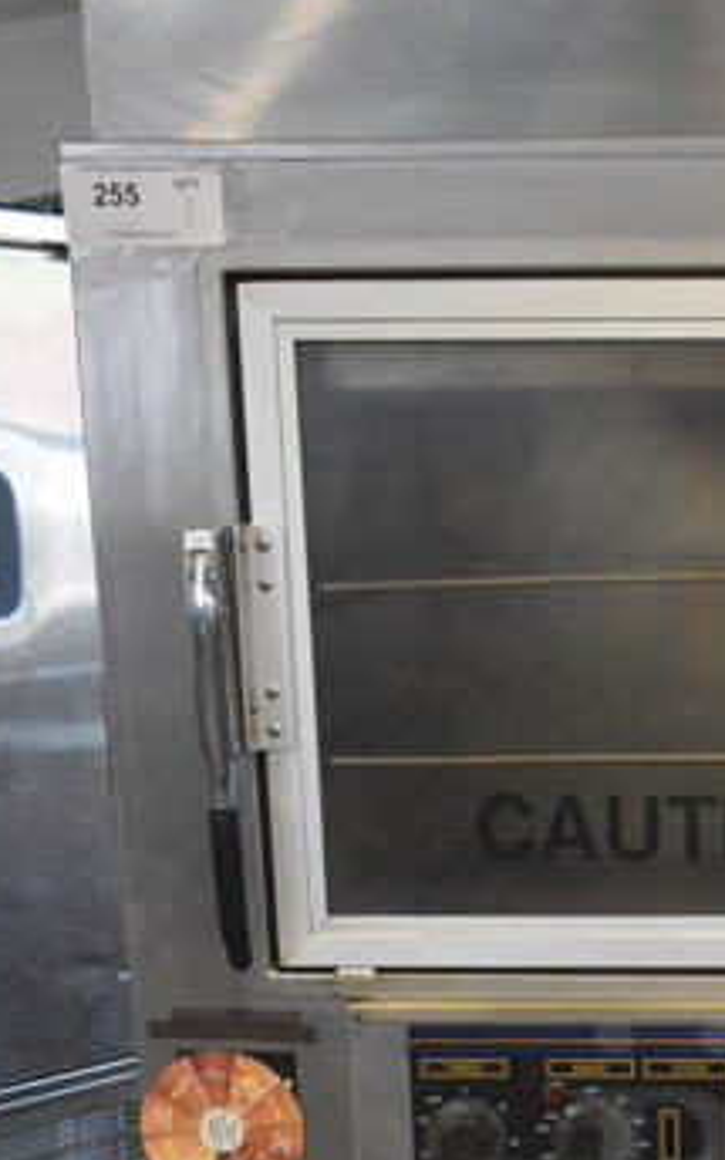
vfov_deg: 26.6
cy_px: 1175
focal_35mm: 73
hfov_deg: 17.2
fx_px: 2308
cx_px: 823
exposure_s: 1/125
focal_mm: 18
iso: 1600
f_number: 3.5
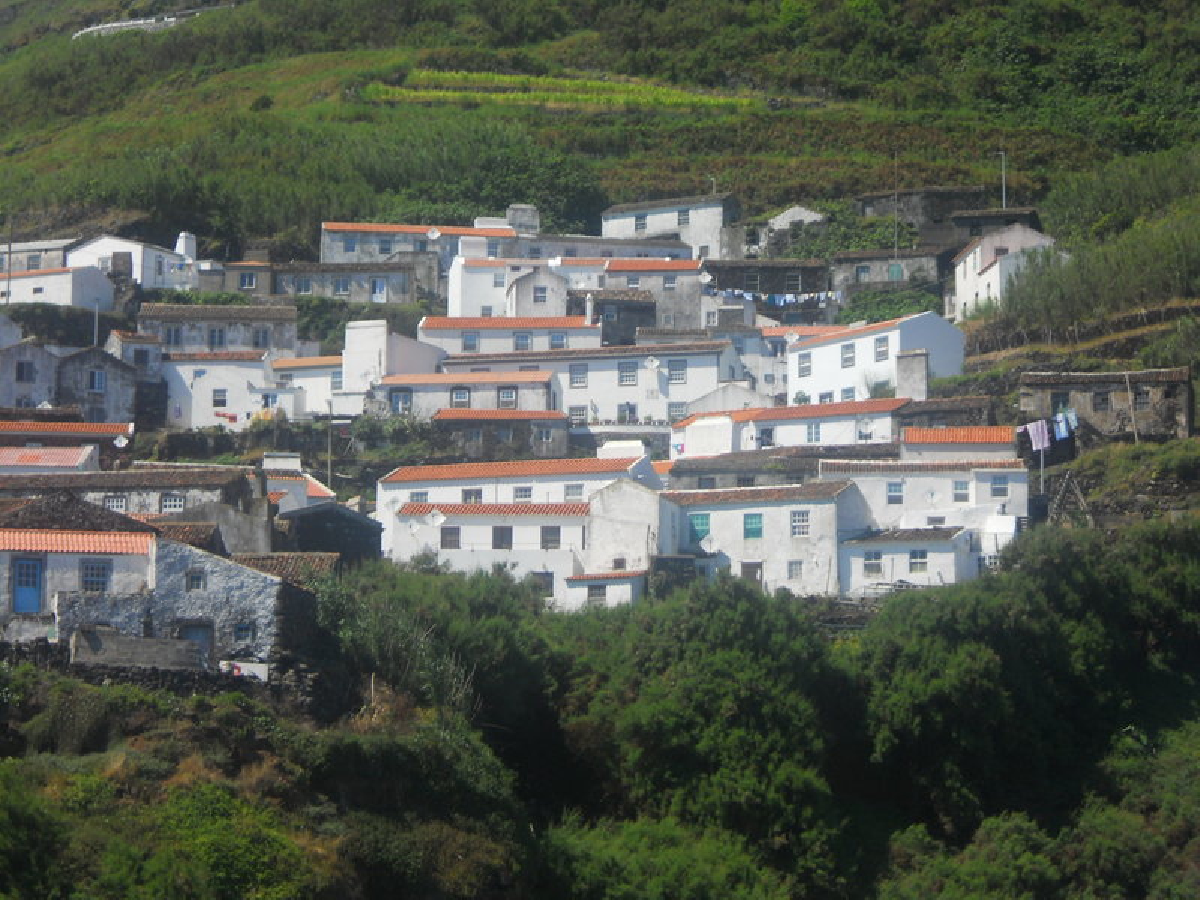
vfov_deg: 13.7
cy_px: 450
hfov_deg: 18.2
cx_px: 600
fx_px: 3744
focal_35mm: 108
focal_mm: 19.6
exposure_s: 1/320
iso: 80
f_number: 5.9
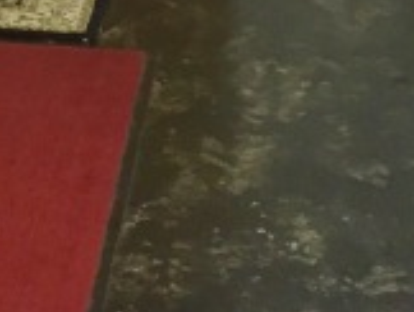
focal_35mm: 183
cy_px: -376
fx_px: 2192
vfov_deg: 7.7
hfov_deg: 10.3
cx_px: -258
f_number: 2.2
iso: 125
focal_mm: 4.15
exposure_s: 1/30
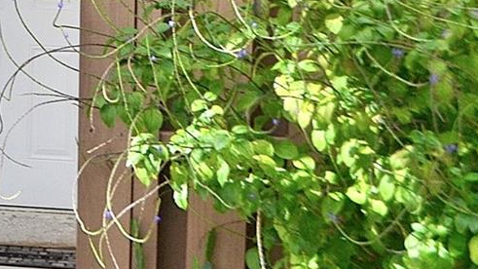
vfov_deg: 9.1
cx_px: -476
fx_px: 1660
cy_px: -55
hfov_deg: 13.9
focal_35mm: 131
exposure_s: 1/250
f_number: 8
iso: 100
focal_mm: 20
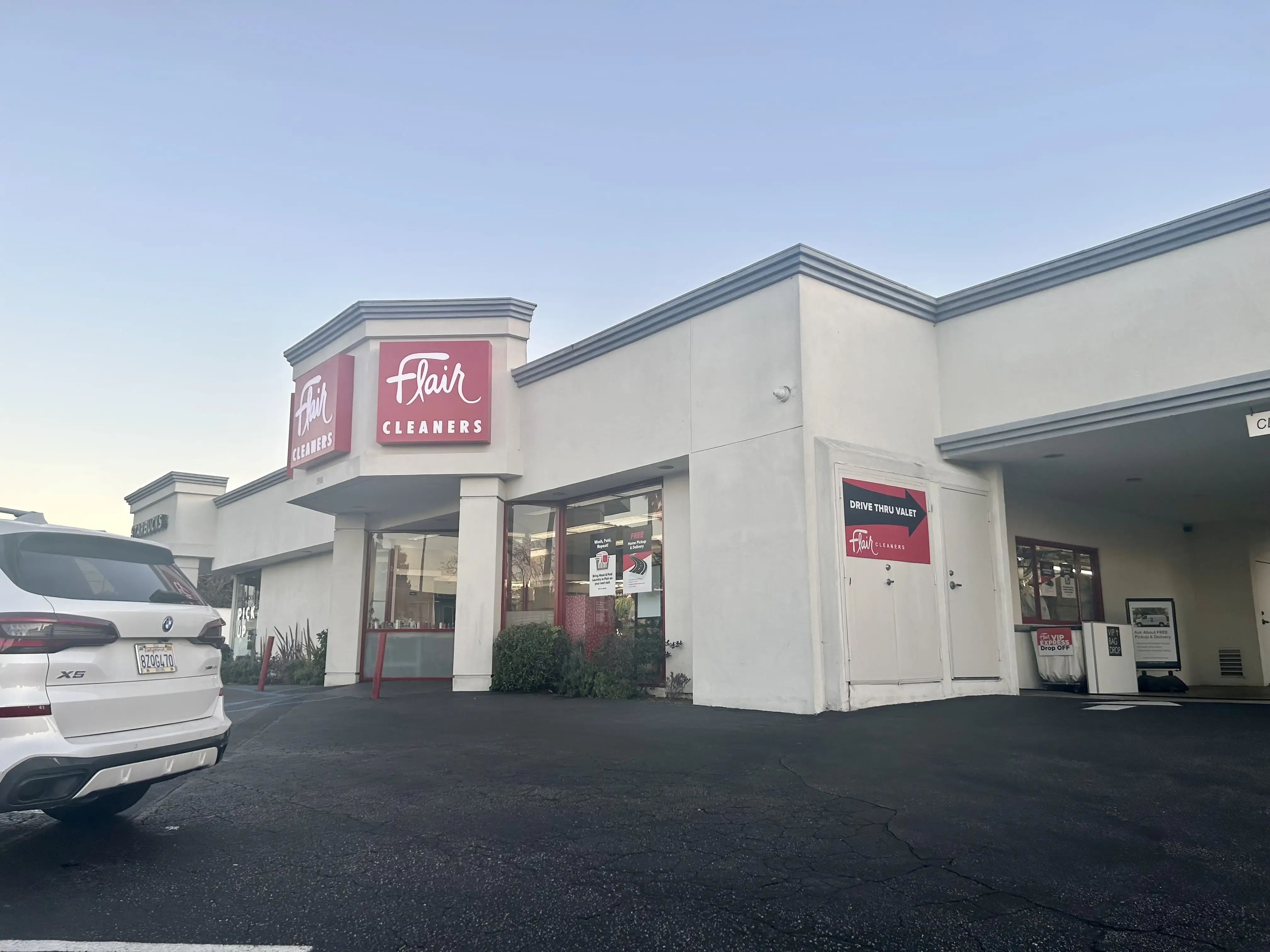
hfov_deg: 67.3
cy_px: 476
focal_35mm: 26
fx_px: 954
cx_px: 635
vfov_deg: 53.1
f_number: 1.5
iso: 50
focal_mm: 5.7
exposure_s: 1/355
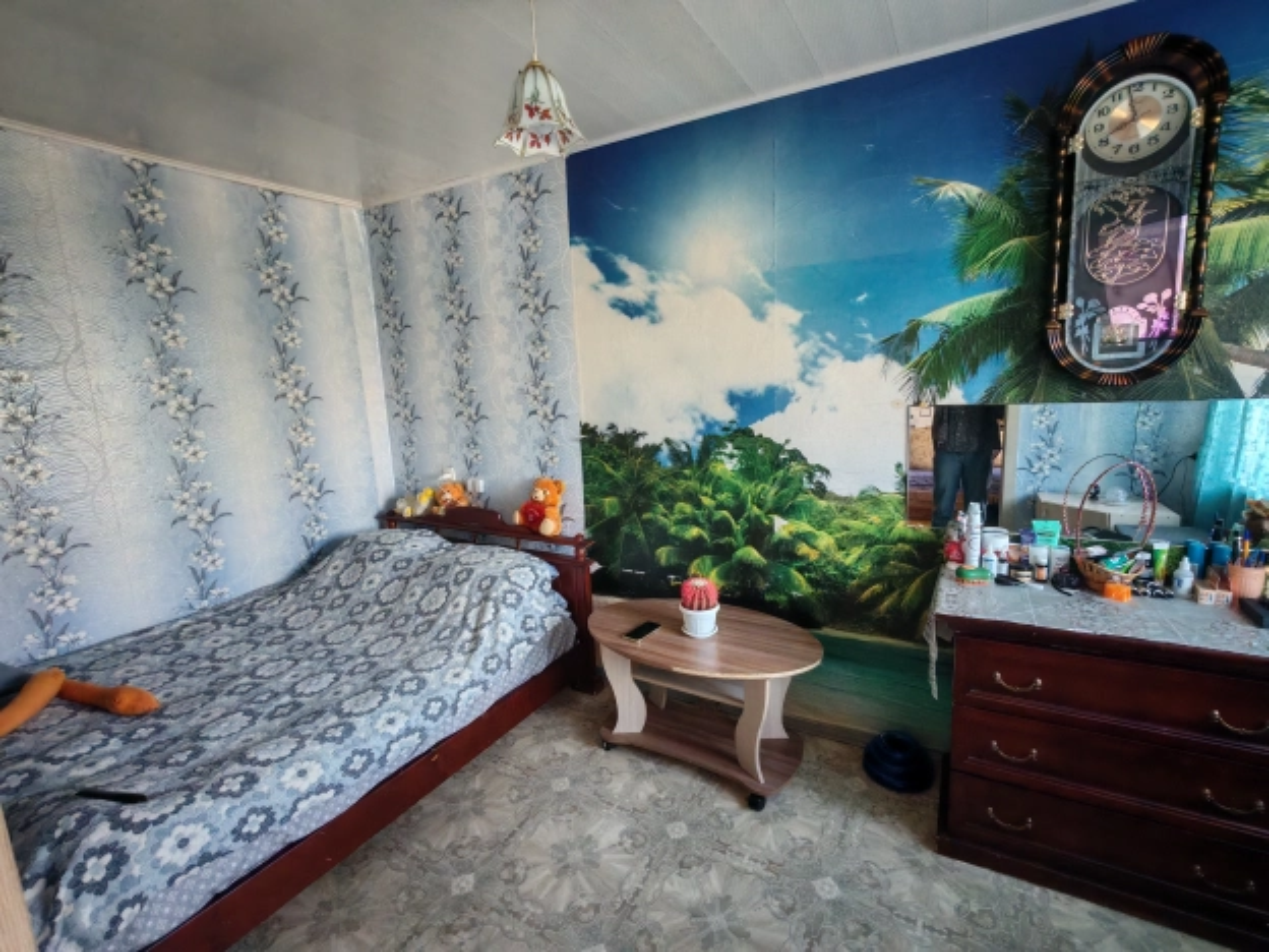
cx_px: 634
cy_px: 476
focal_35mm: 16
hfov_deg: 94.5
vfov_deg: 78.1
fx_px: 587
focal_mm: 1.96
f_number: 2.2
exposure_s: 1/14
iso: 320
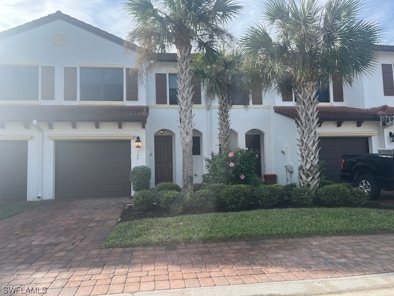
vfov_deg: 53.1
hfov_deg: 67.3
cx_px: 197
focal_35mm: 26
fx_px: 296
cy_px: 148
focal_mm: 5.1
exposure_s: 1/1294
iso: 50
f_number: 1.6
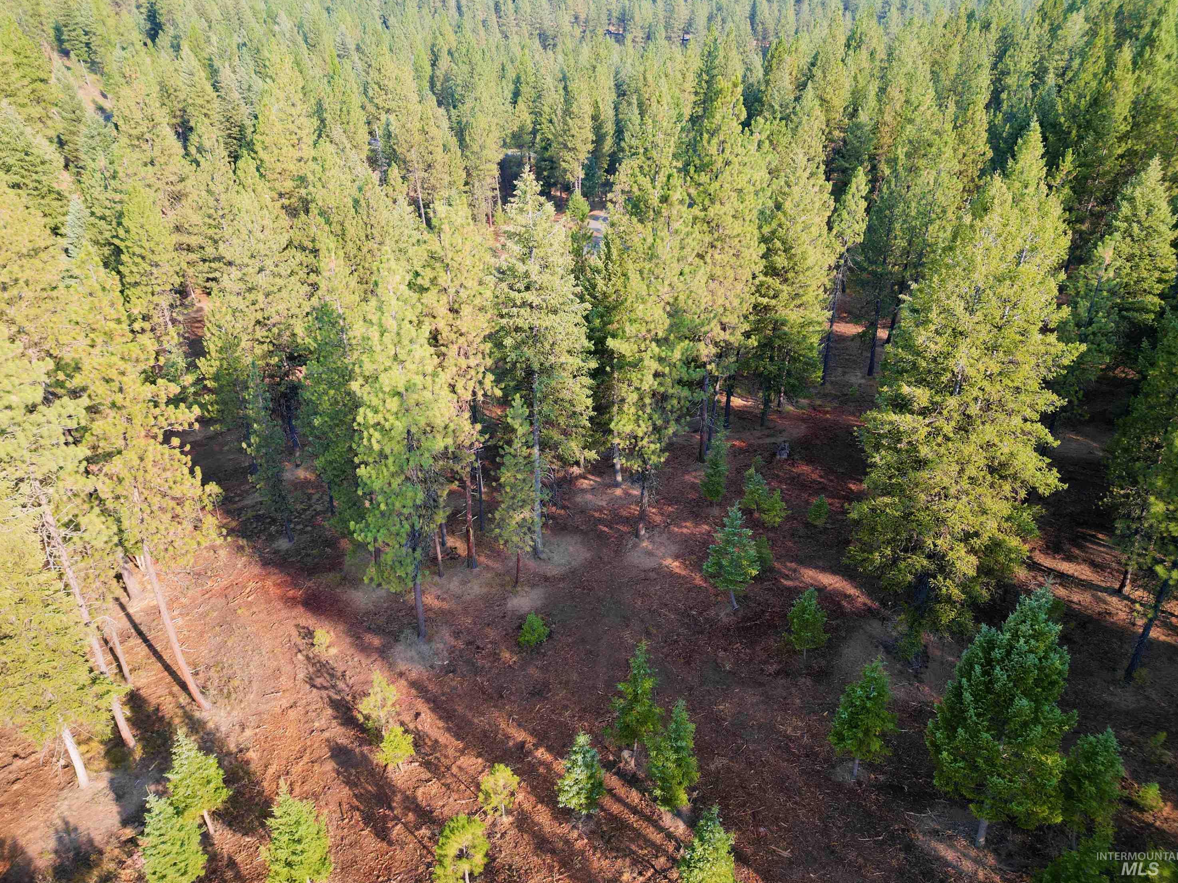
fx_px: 851
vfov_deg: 54.9
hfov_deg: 69.4
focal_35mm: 25
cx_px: 575
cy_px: 438
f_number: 1.7
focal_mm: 6.72
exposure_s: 1/640
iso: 110
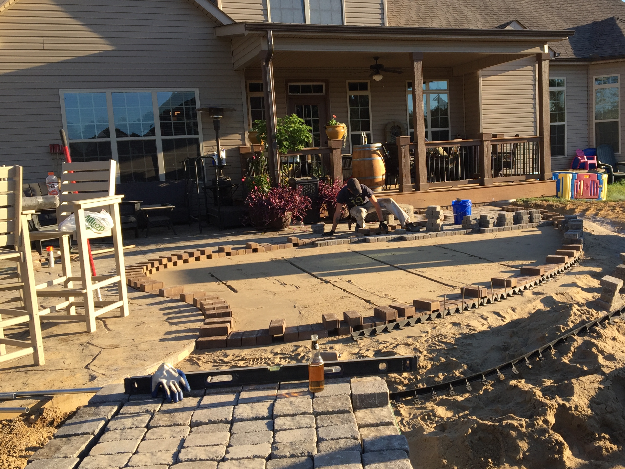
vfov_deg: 38.7
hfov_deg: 49.7
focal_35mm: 37
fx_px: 668
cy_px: 232
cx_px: 387
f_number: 2.2
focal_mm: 4.15
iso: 32
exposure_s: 1/618
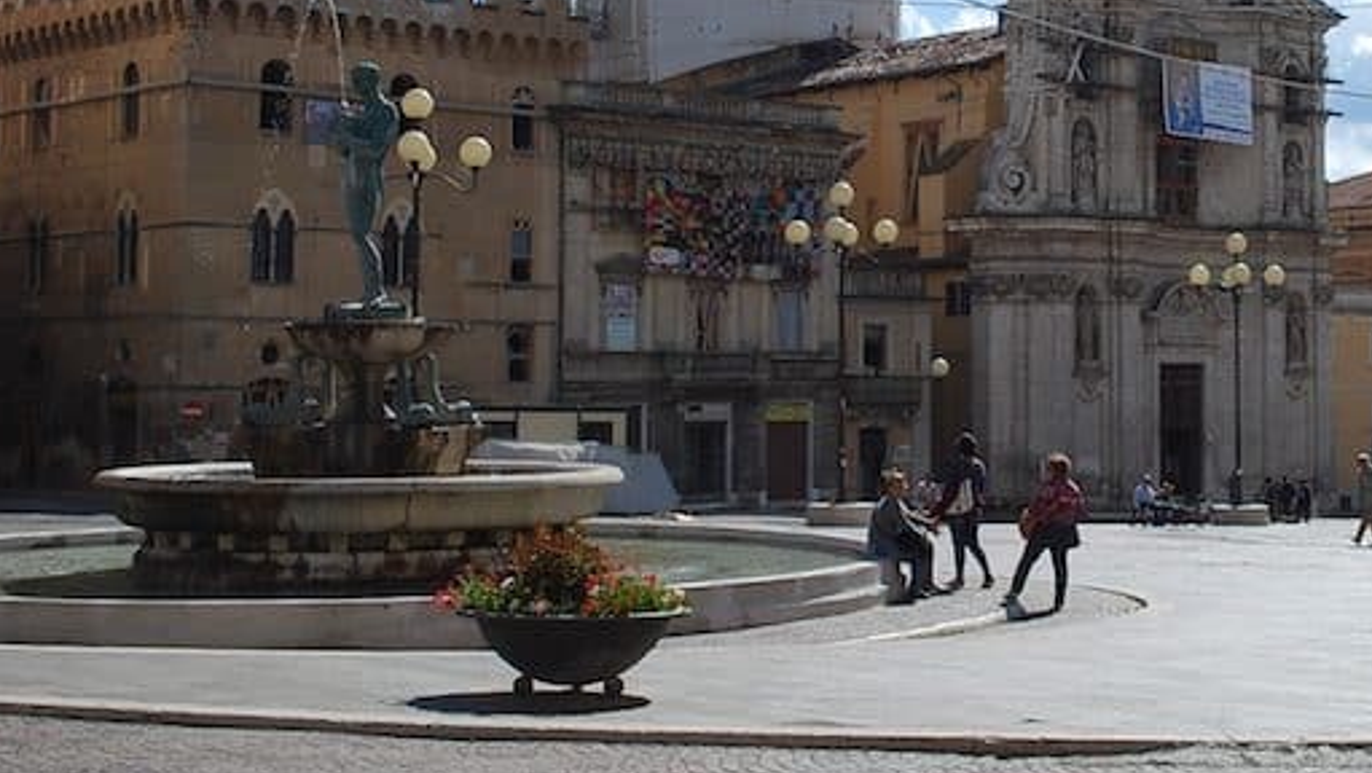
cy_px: 177
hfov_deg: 32.1
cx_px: 1050
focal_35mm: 64
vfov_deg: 18.7
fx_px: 2329
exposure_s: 1/250
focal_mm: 26
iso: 100
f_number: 8
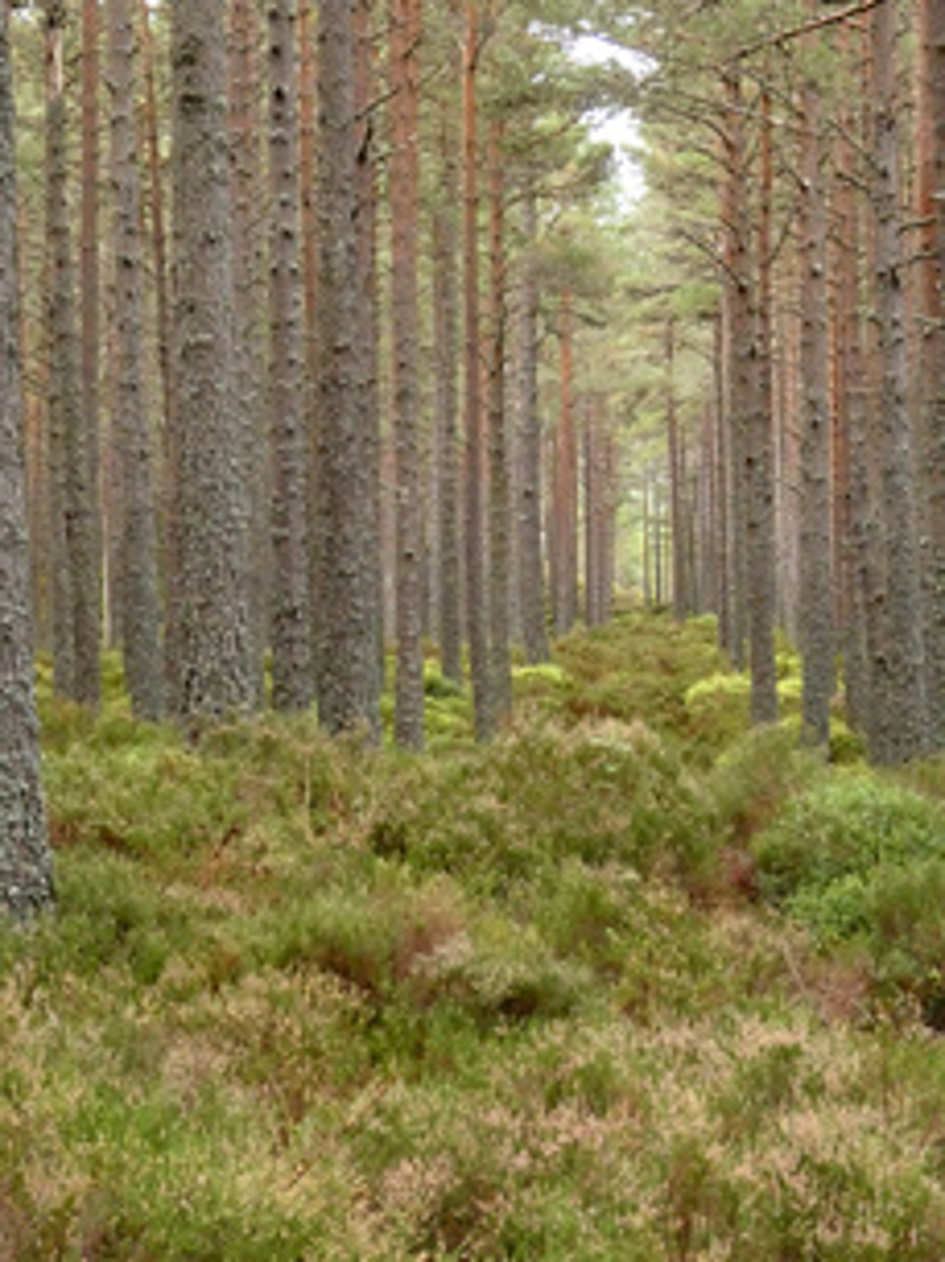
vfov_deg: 18.5
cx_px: 574
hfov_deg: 13.9
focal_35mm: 106
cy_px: 445
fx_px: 3864
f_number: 4.5
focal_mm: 14.5
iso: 1000
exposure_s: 1/80
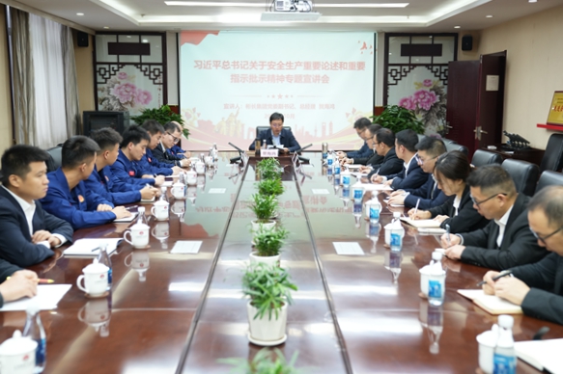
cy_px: 187
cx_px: 282
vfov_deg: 30.5
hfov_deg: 44.5
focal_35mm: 44
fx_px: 688
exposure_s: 1/160
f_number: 3.2
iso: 1000
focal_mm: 44
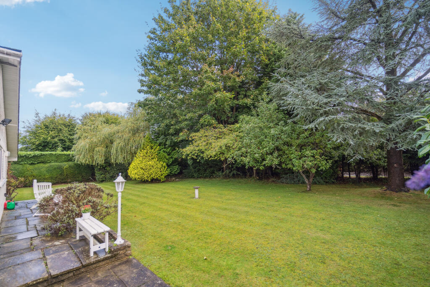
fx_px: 191
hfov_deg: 96.7
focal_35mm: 16
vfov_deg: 73.8
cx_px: 215
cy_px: 144
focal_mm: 16
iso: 320
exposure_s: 1/200
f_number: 4
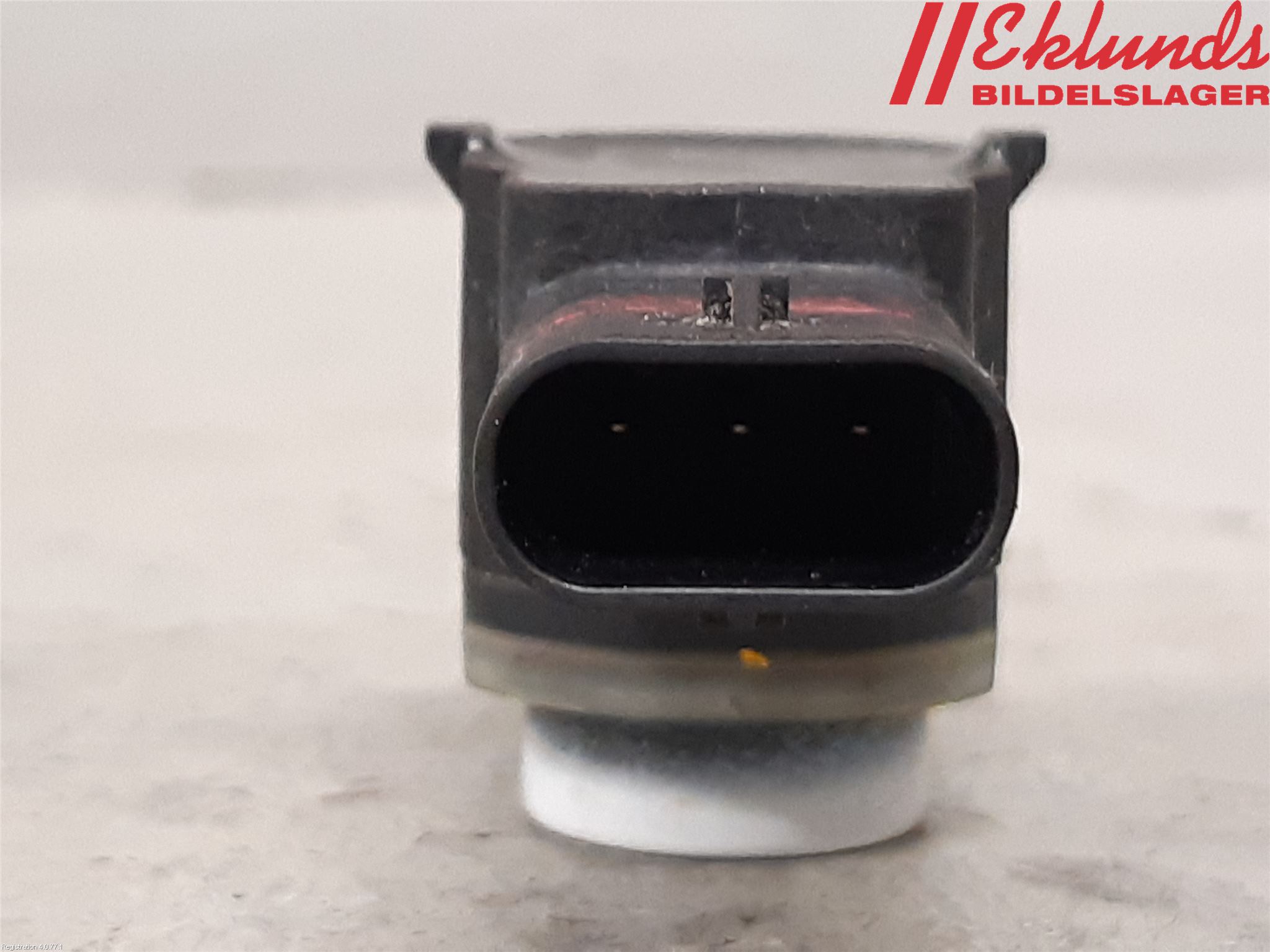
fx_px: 954
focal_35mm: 26
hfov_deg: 67.3
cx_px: 635
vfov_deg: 53.1
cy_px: 476
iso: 200
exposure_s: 1/33
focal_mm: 3.93
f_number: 1.7
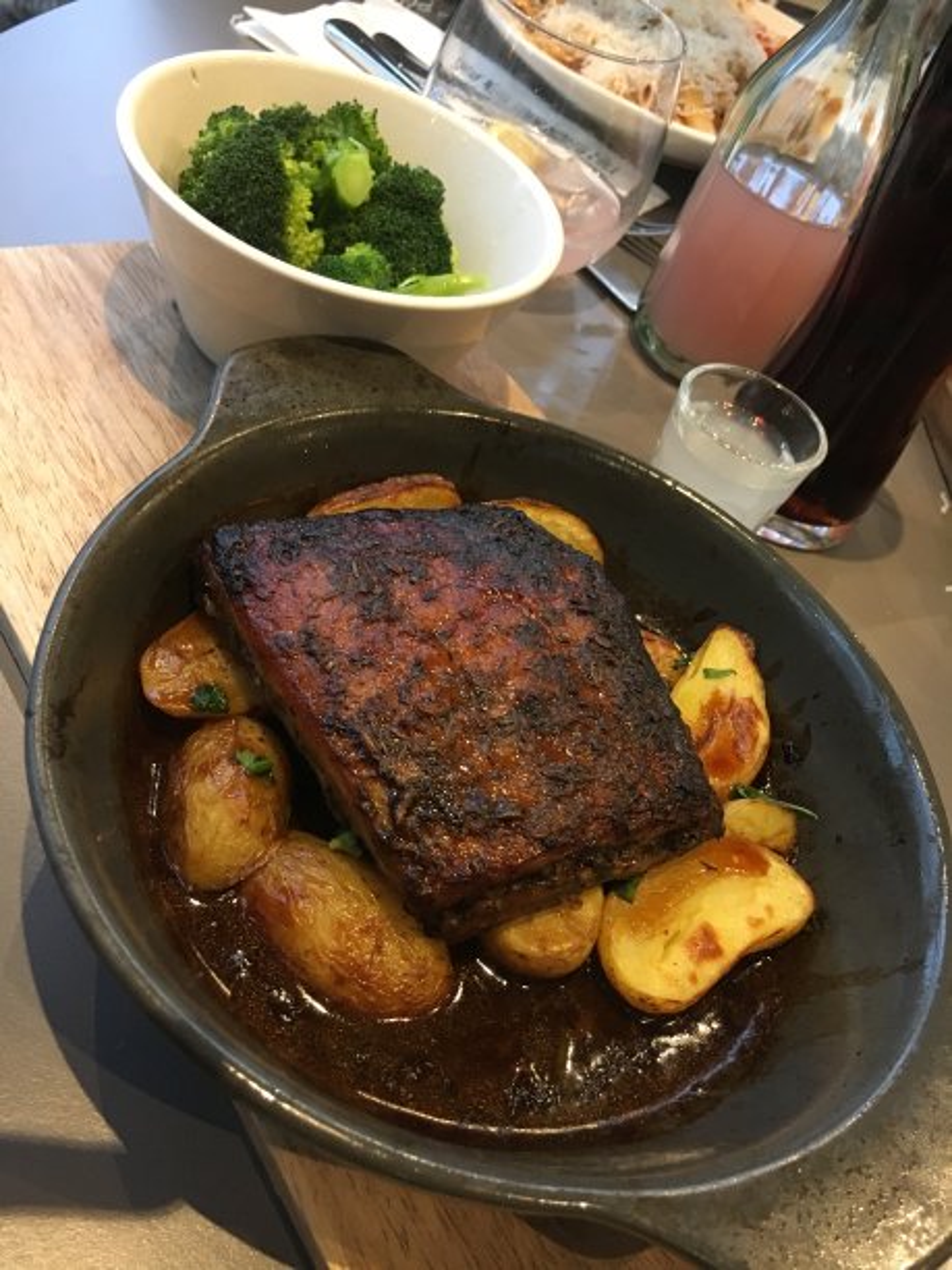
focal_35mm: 29
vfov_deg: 61.7
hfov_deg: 48.2
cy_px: 635
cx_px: 476
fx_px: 1063
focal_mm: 4.15
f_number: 2.2
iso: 200
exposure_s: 1/17
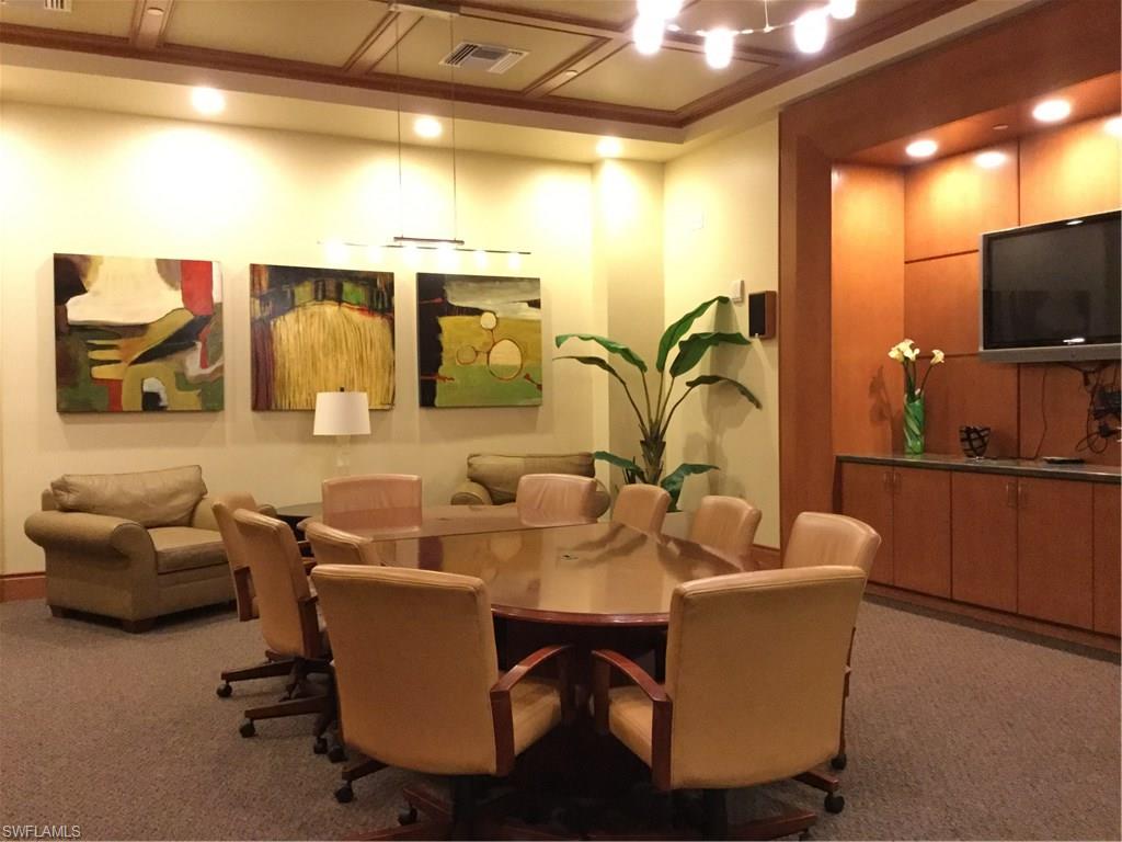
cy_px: 421
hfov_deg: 58.4
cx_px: 561
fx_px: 1005
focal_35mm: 31
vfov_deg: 45.4
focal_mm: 3.3
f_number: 2.4
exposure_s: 1/15
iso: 320
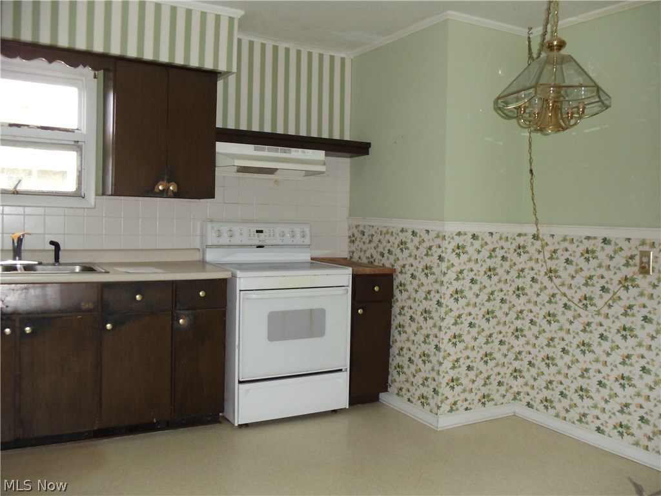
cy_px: 248
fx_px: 840
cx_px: 330
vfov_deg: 32.9
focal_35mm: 44
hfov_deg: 42.9
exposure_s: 1/30
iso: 200
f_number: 3.5
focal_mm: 6
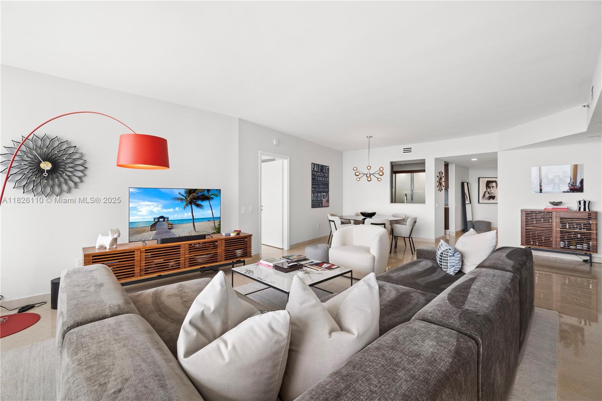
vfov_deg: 81.2
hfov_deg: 104.3
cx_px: 301
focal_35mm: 14
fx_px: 234
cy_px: 200
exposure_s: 1/25
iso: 400
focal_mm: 14
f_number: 8
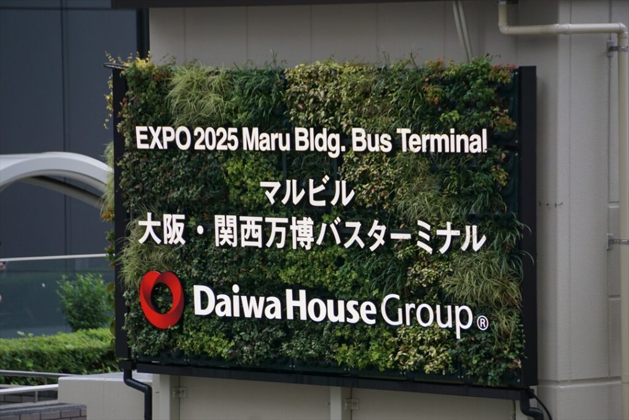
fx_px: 4196
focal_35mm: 240
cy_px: 210
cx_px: 314
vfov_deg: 5.7
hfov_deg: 8.6
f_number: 6.3
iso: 400
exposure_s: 1/250
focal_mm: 160
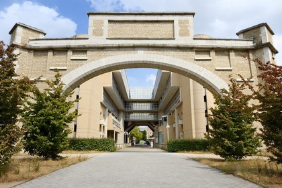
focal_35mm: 27
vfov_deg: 47.9
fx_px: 211
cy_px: 94
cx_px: 141
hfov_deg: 67.4
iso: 200
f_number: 7.1
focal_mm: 27
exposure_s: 1/1000
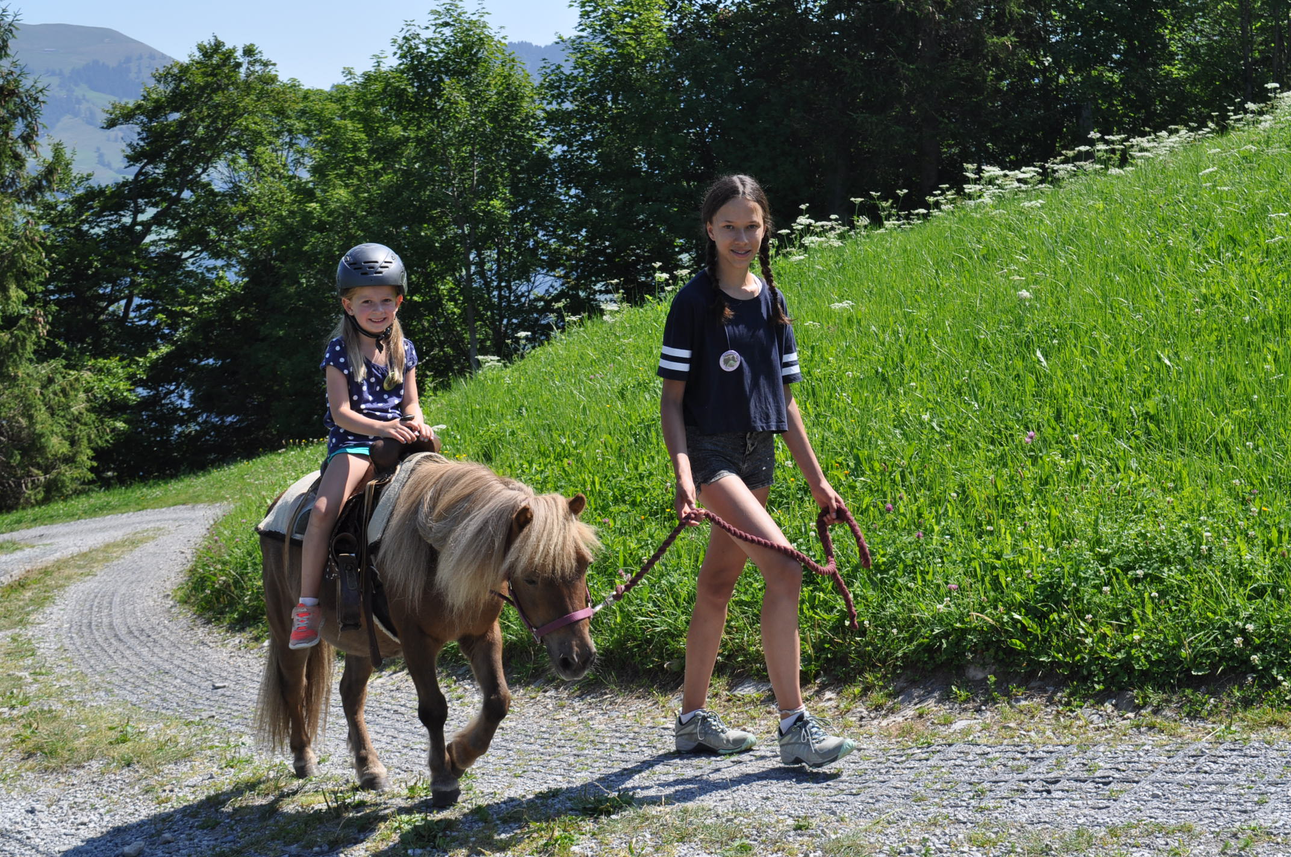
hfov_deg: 38.9
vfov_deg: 26.4
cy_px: 428
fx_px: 1827
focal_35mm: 51
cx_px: 646
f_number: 9
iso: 200
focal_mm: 34
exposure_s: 1/320
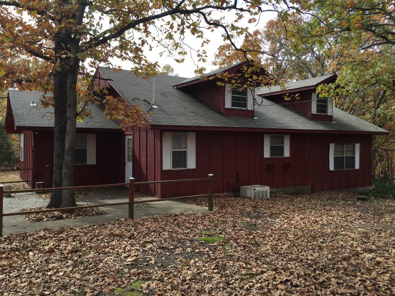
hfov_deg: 61.7
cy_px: 148
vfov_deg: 48.2
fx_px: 331
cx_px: 198
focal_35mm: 29
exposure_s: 1/444
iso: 25
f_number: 2.2
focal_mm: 4.15
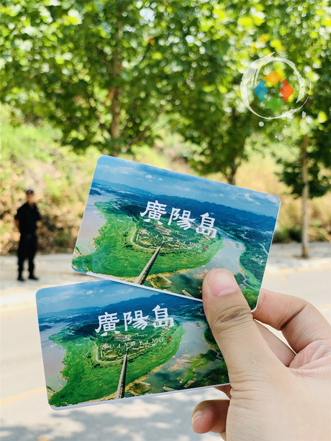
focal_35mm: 52
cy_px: 220
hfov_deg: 28.0
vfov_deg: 36.8
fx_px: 663
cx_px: 166
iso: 16
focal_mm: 6
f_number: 2.4
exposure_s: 1/265
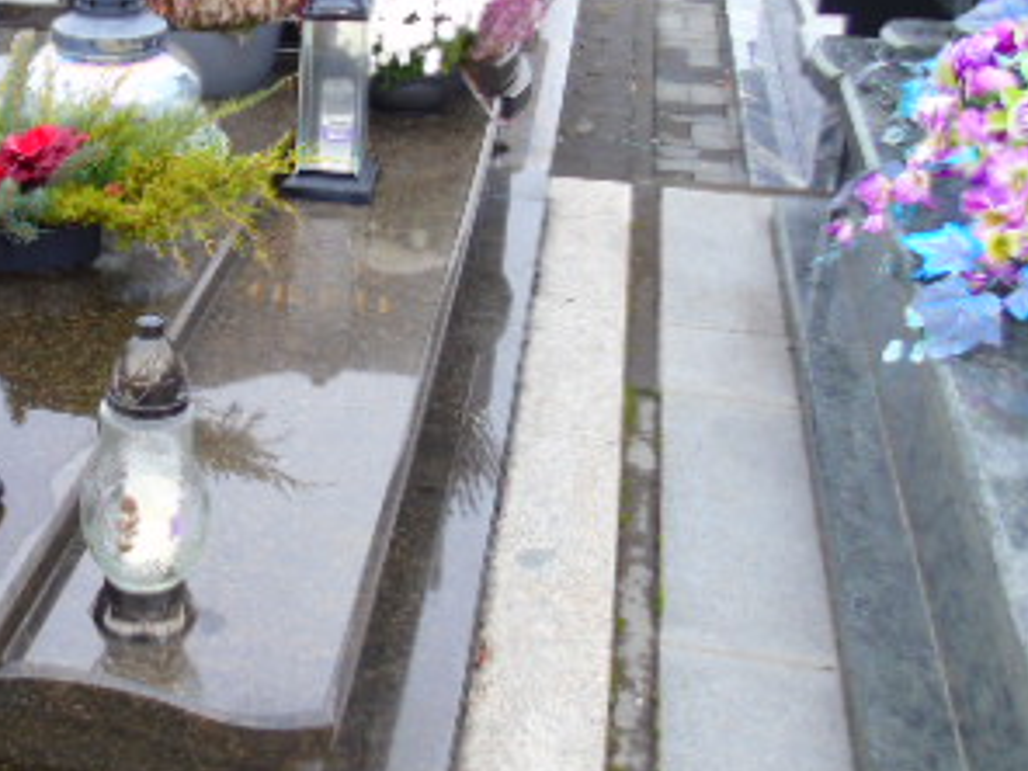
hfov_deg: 33.5
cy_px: 313
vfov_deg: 27.0
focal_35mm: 54
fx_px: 1604
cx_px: 90
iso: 80
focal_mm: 4.4
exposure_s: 1/40
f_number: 3.4
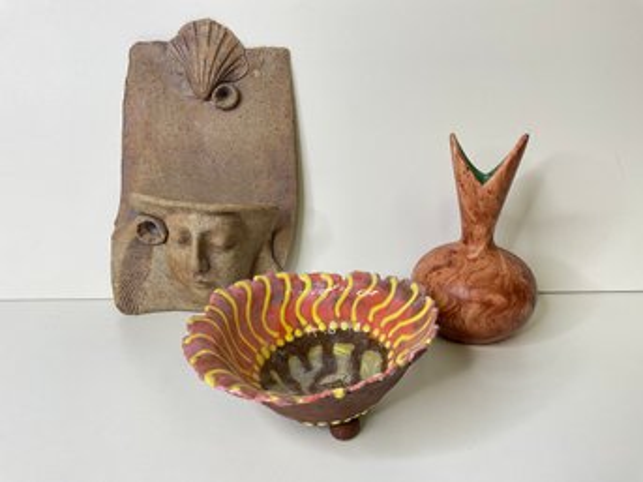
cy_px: 241
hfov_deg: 61.7
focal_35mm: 29
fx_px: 538
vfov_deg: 48.2
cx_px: 322
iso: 32
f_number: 1.8
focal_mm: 3
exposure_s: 1/120
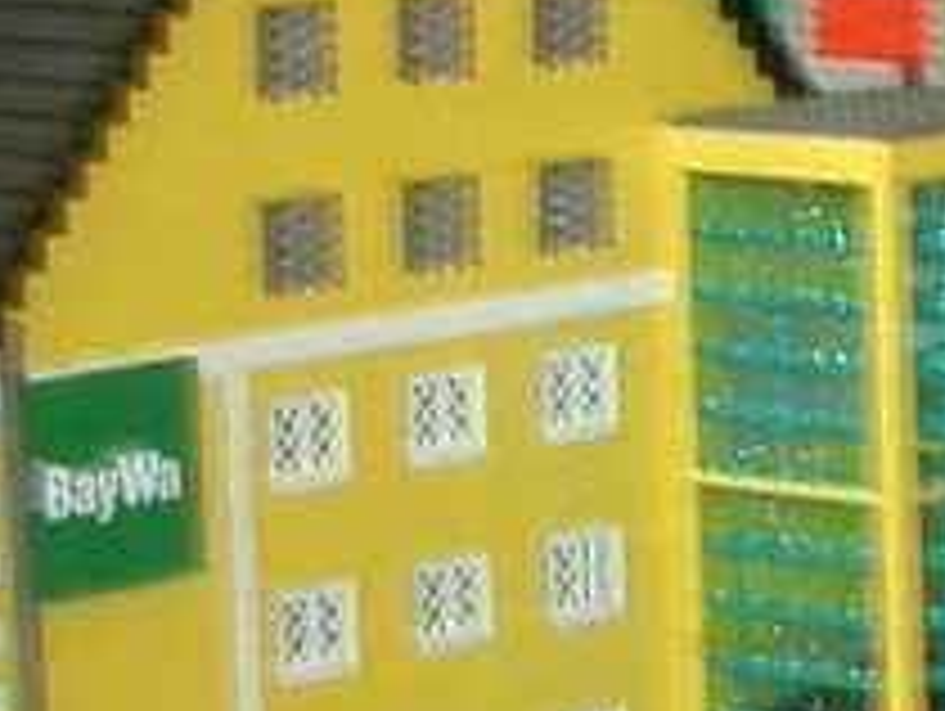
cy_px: 230
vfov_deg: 7.0
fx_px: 5821
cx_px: 1782
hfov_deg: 8.8
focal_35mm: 213
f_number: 2.6
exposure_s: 1/40
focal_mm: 5.8
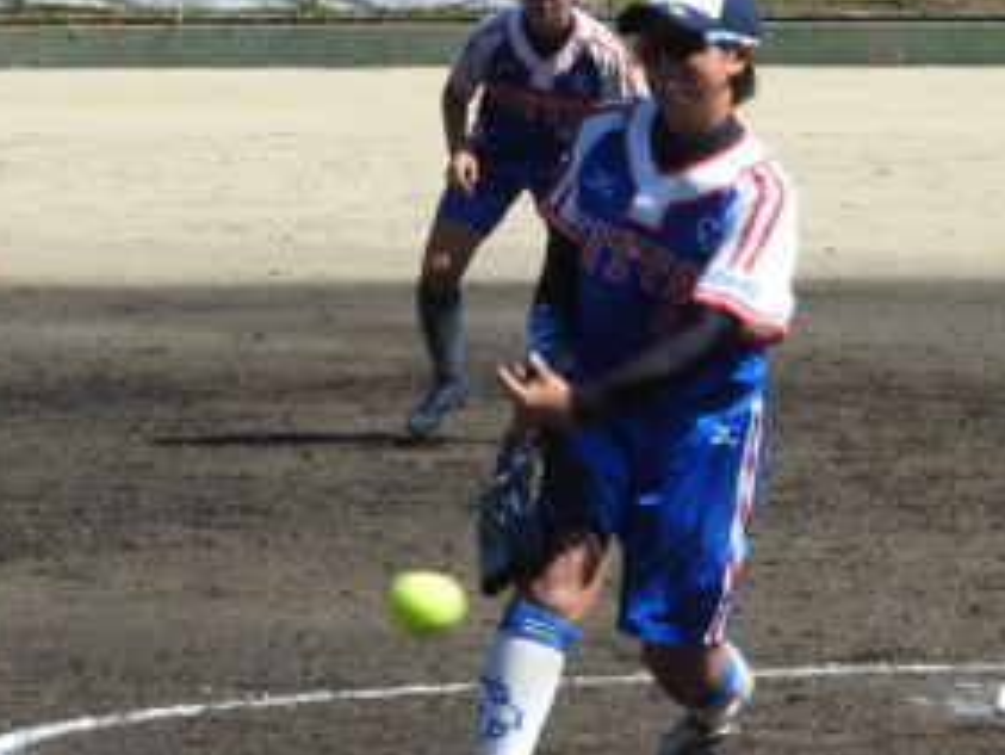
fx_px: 11153
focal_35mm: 384
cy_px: 479
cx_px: 511
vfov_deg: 3.9
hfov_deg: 5.2
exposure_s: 1/400
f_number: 5.3
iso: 100
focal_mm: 32.2
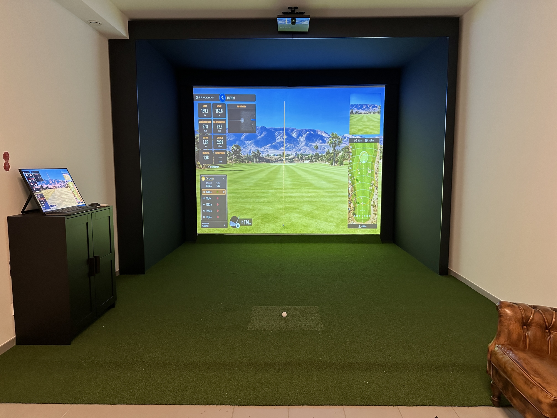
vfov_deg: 56.8
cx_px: 278
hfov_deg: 71.6
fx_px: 386
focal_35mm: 24
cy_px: 209
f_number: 1.78
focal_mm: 6.86
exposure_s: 1/60
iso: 500
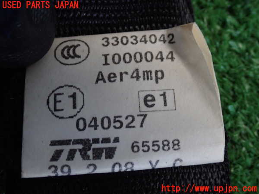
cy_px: 97
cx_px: 130
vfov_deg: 20.7
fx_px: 531
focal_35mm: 71
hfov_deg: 27.4
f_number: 3.9
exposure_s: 1/50
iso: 800
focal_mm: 12.73
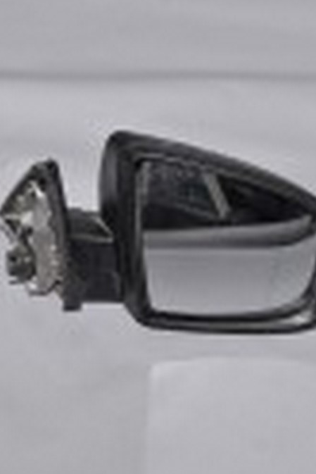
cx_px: 141
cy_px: 236
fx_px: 1158
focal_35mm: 88
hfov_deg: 15.5
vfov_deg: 23.1
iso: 200
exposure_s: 1/125
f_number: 7.1
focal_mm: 58
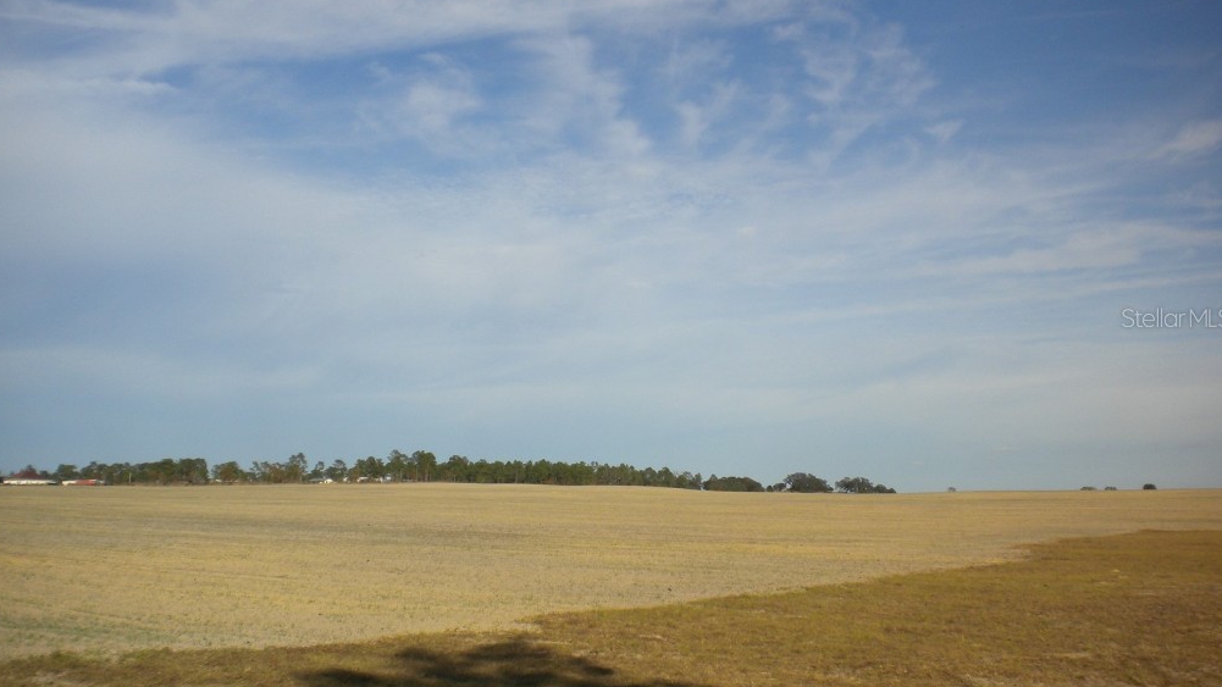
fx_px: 1264
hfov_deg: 51.6
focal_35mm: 39
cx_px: 612
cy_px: 317
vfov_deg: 30.4
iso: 80
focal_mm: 6.3
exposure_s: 1/975
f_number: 4.6
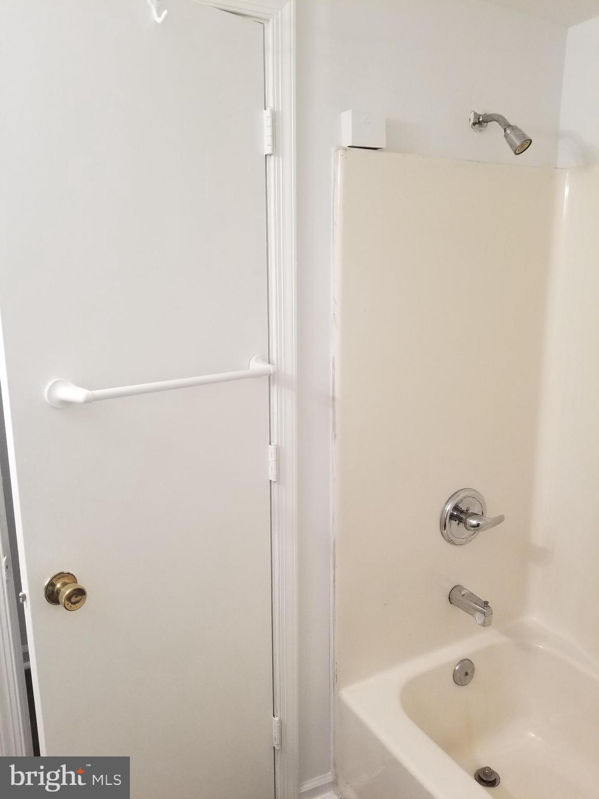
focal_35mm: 26
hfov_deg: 53.1
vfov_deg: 67.3
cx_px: 300
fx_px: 600
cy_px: 400
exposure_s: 1/60
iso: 160
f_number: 1.7
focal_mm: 4.25
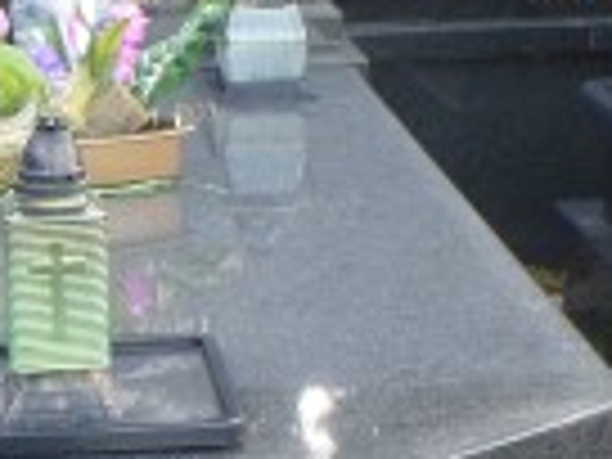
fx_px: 1909
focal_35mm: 108
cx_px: 58
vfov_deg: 13.5
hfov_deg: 17.9
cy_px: 441
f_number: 3.5
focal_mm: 4.1
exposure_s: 1/30
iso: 100
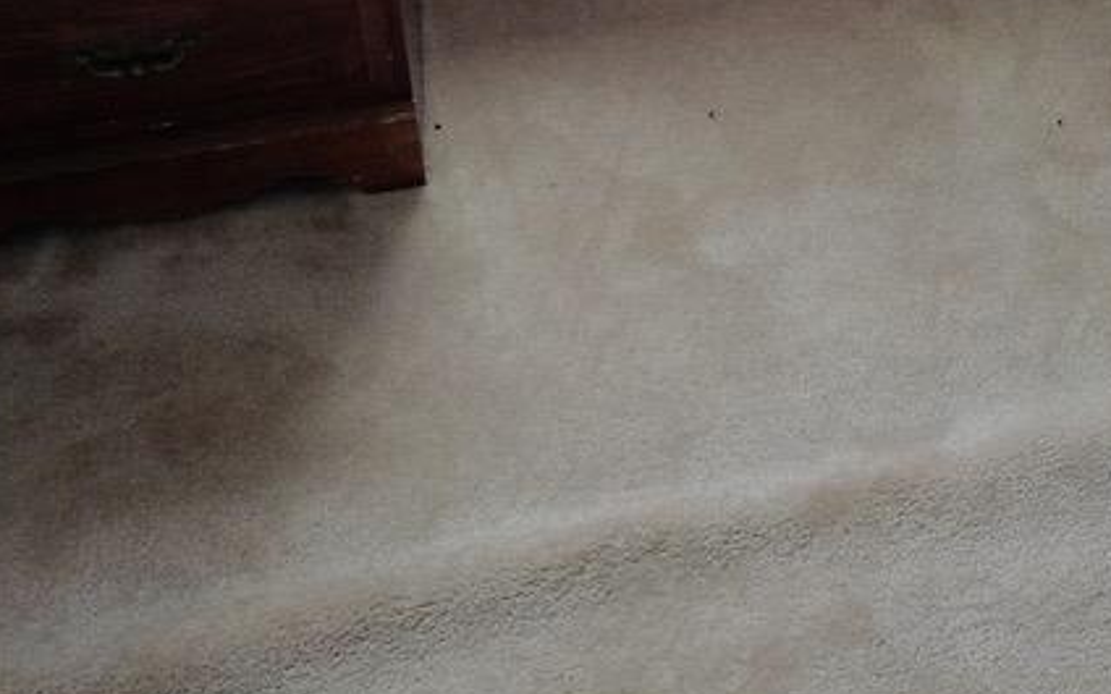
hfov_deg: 29.2
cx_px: 1187
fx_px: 1938
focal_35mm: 64
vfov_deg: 17.0
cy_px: -526
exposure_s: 1/10
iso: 200
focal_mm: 4.4
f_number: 1.8
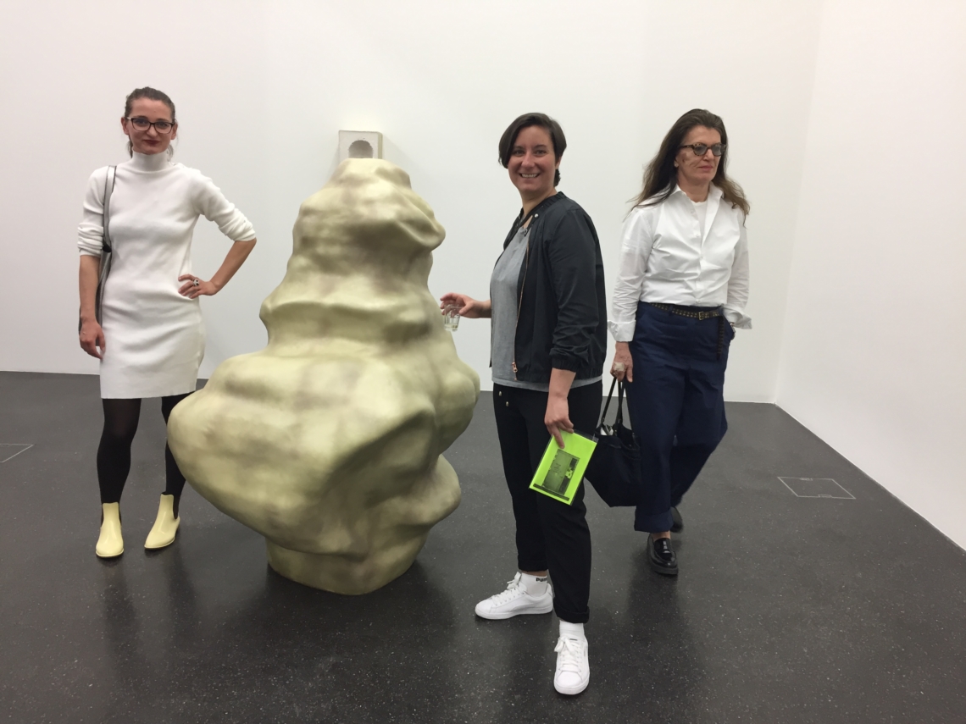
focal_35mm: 29
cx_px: 483
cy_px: 362
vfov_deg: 48.2
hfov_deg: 61.7
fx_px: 809
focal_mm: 4.15
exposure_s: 1/33
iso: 40
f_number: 2.2
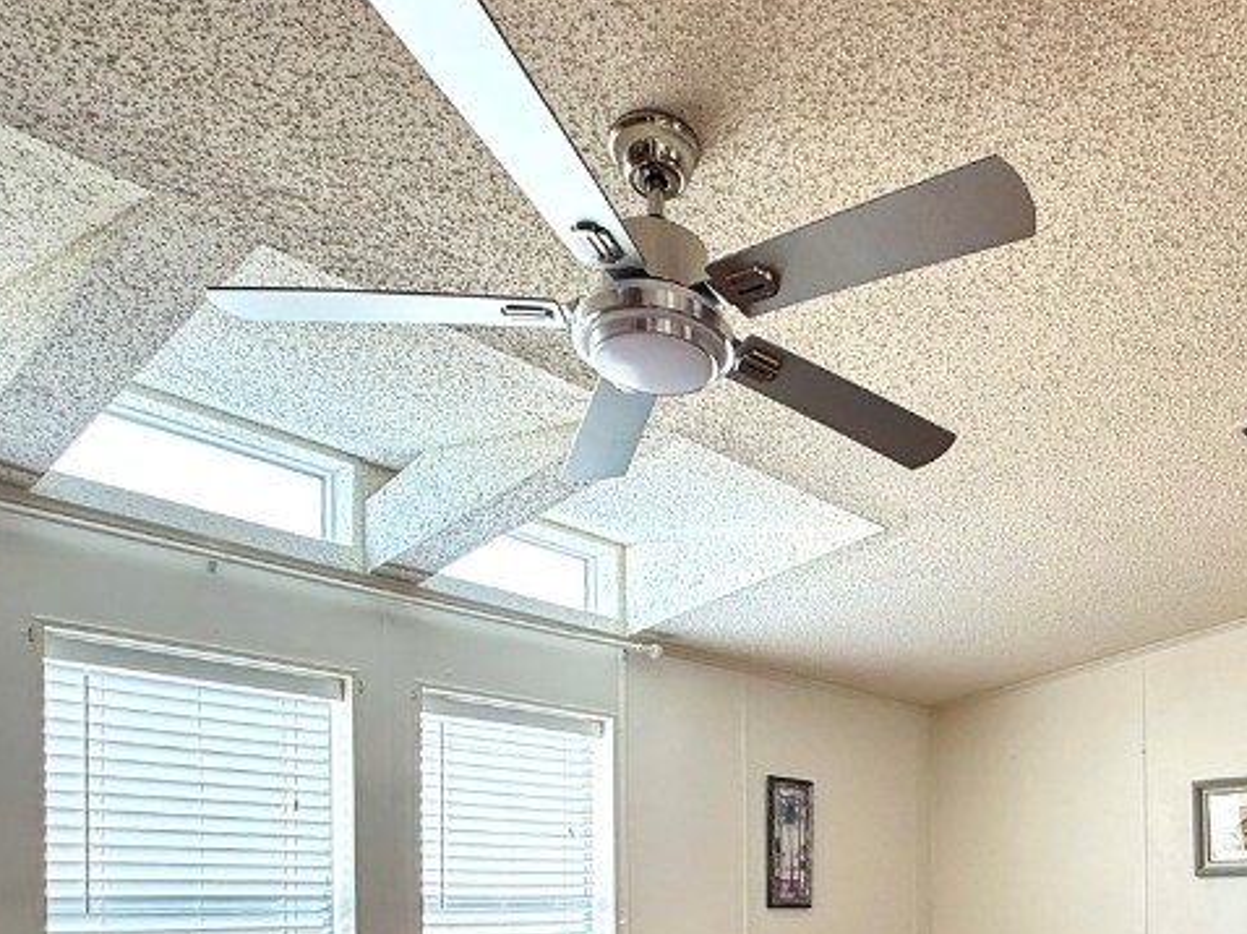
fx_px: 1080
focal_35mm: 30
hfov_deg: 57.0
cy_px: 905
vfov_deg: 41.5
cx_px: 937
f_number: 2.2
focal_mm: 2.22
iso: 125
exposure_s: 1/120
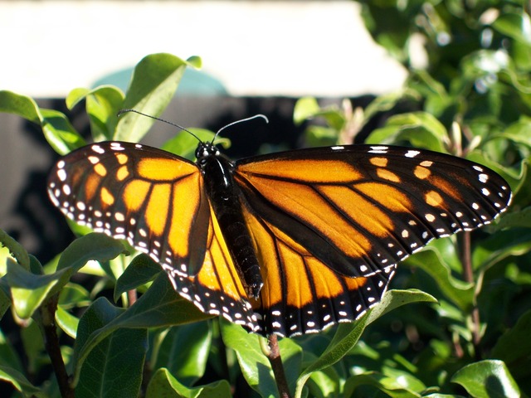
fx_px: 1565
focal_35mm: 102
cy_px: 199
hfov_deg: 19.3
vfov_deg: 14.5
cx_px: 266
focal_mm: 18.3
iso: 64
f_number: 4.9
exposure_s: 1/200
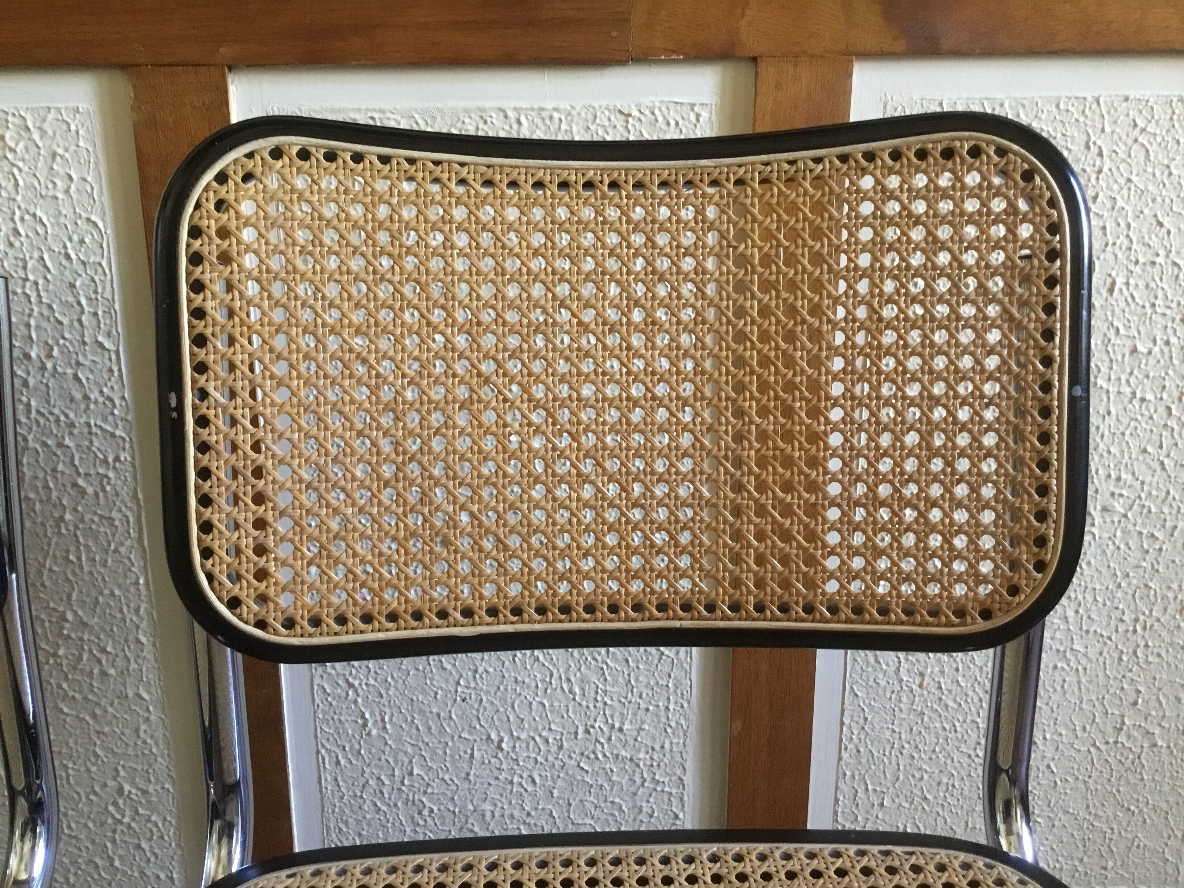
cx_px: 592
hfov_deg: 58.4
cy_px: 444
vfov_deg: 45.4
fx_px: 1060
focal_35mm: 31
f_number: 2.4
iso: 200
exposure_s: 1/17
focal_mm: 3.3
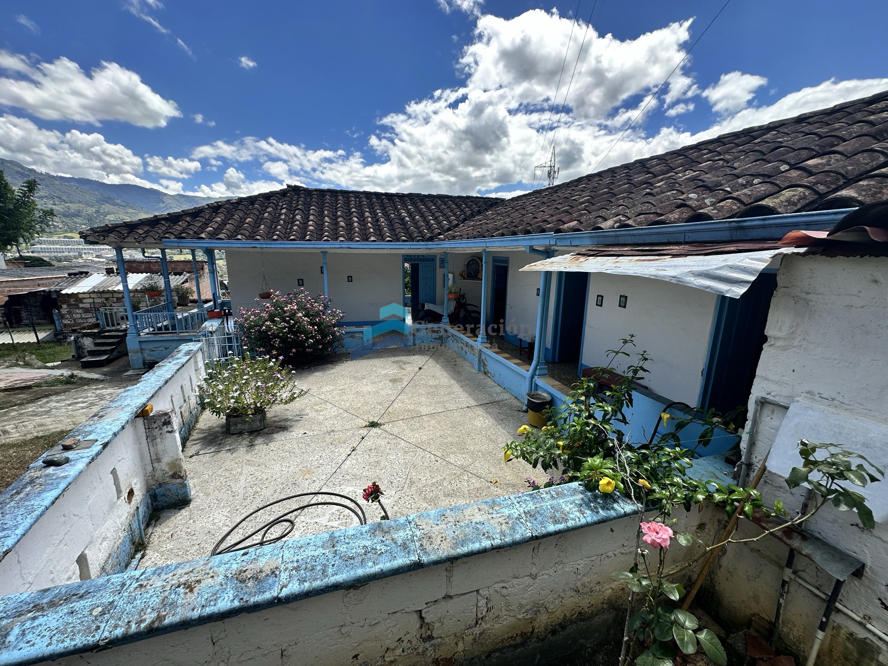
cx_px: 444
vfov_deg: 85.7
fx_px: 359
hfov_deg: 102.1
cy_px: 333
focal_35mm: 14
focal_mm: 2.22
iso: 40
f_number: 2.2
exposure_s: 1/774
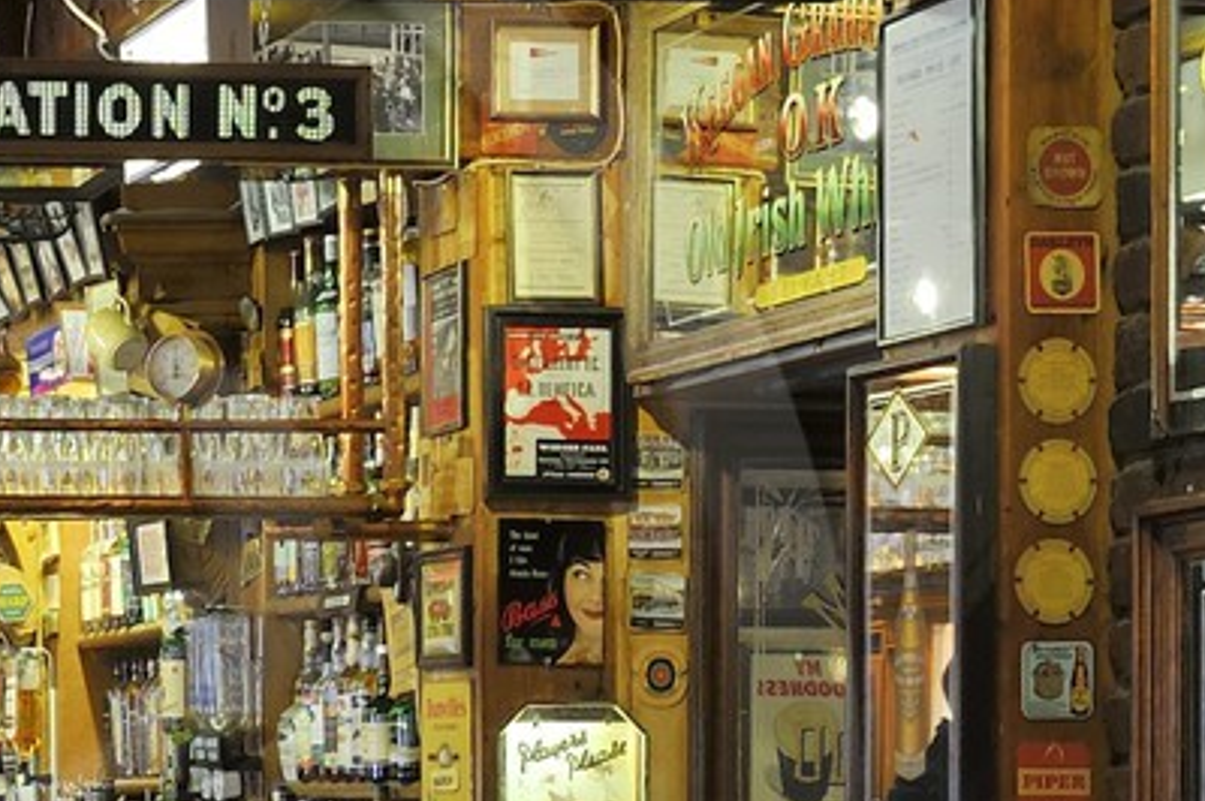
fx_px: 4147
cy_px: 831
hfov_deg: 15.7
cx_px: -380
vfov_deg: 10.9
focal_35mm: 124
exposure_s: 1/3.33
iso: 400
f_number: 5.6
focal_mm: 31
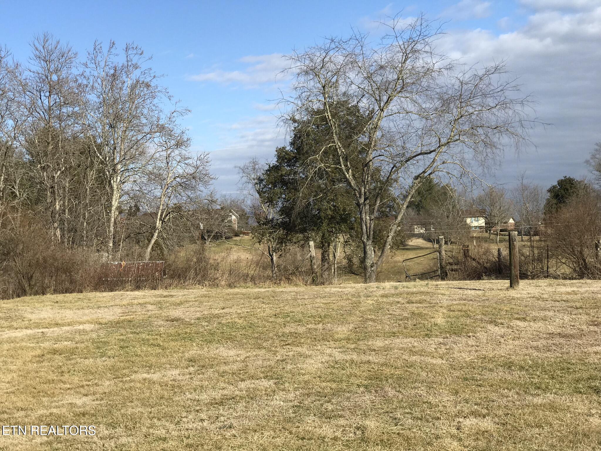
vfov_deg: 25.7
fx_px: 990
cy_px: 226
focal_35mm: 57
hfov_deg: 33.8
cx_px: 300
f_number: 2.8
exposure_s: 1/977
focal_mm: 6.6
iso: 20
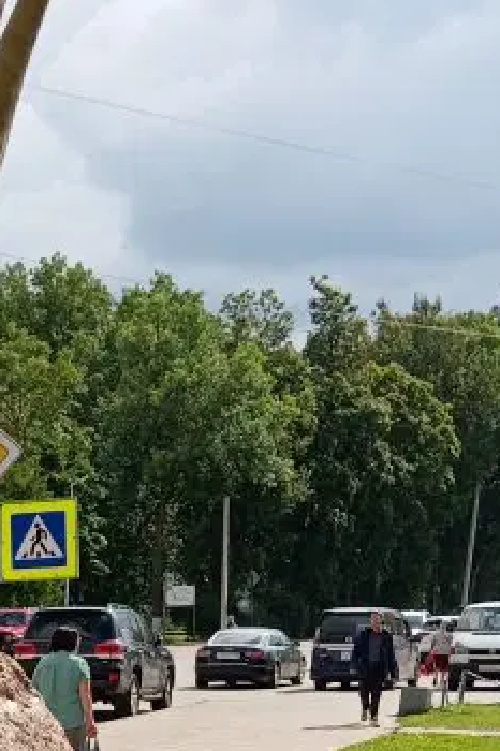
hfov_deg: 12.7
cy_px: 893
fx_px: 2085
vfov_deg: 19.3
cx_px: -320
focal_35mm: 100
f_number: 1.8
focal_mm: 4.22
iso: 55
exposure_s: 1/669
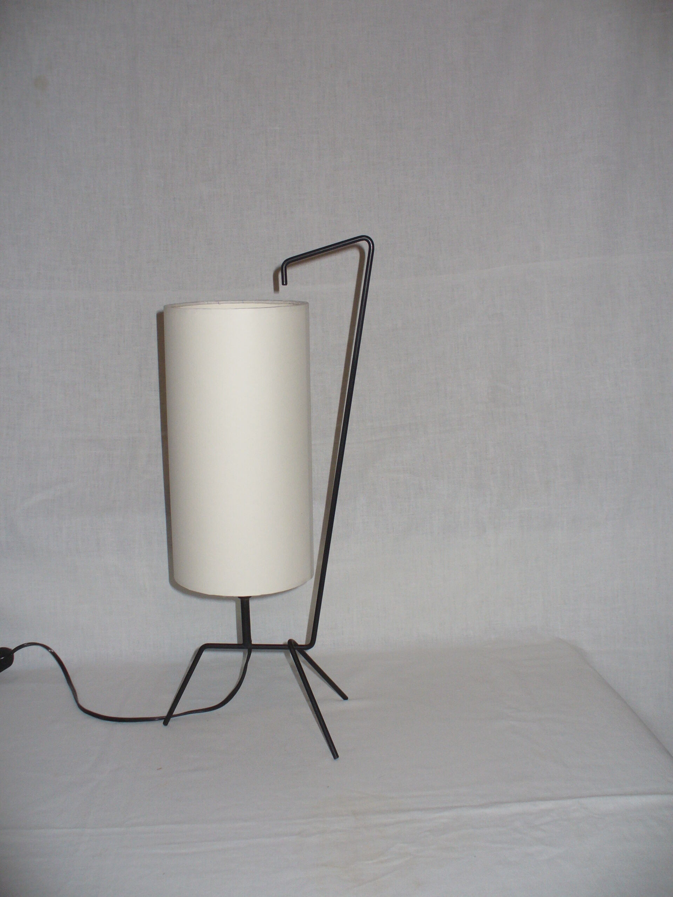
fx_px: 959
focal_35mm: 37
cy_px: 448
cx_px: 336
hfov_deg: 38.7
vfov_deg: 50.1
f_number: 2.8
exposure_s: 1/30
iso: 100
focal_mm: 6.1
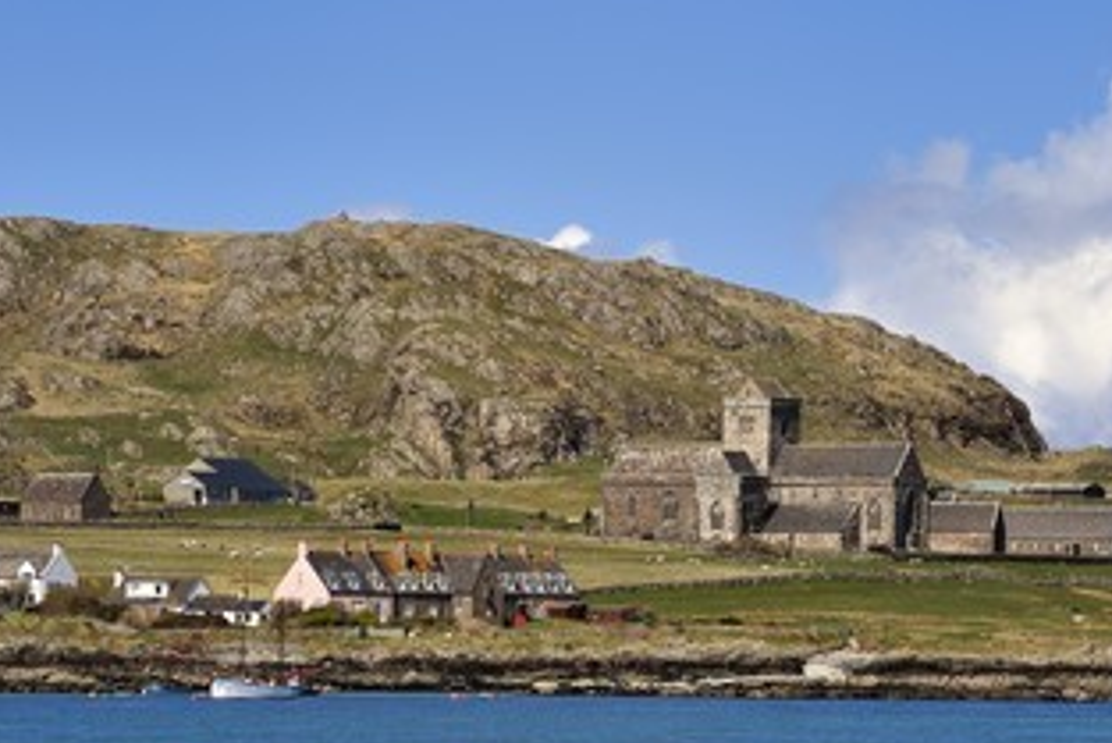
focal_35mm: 268
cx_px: 618
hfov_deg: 7.7
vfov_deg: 5.1
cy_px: 451
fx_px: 8282
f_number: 13
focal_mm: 200
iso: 200
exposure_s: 1/320
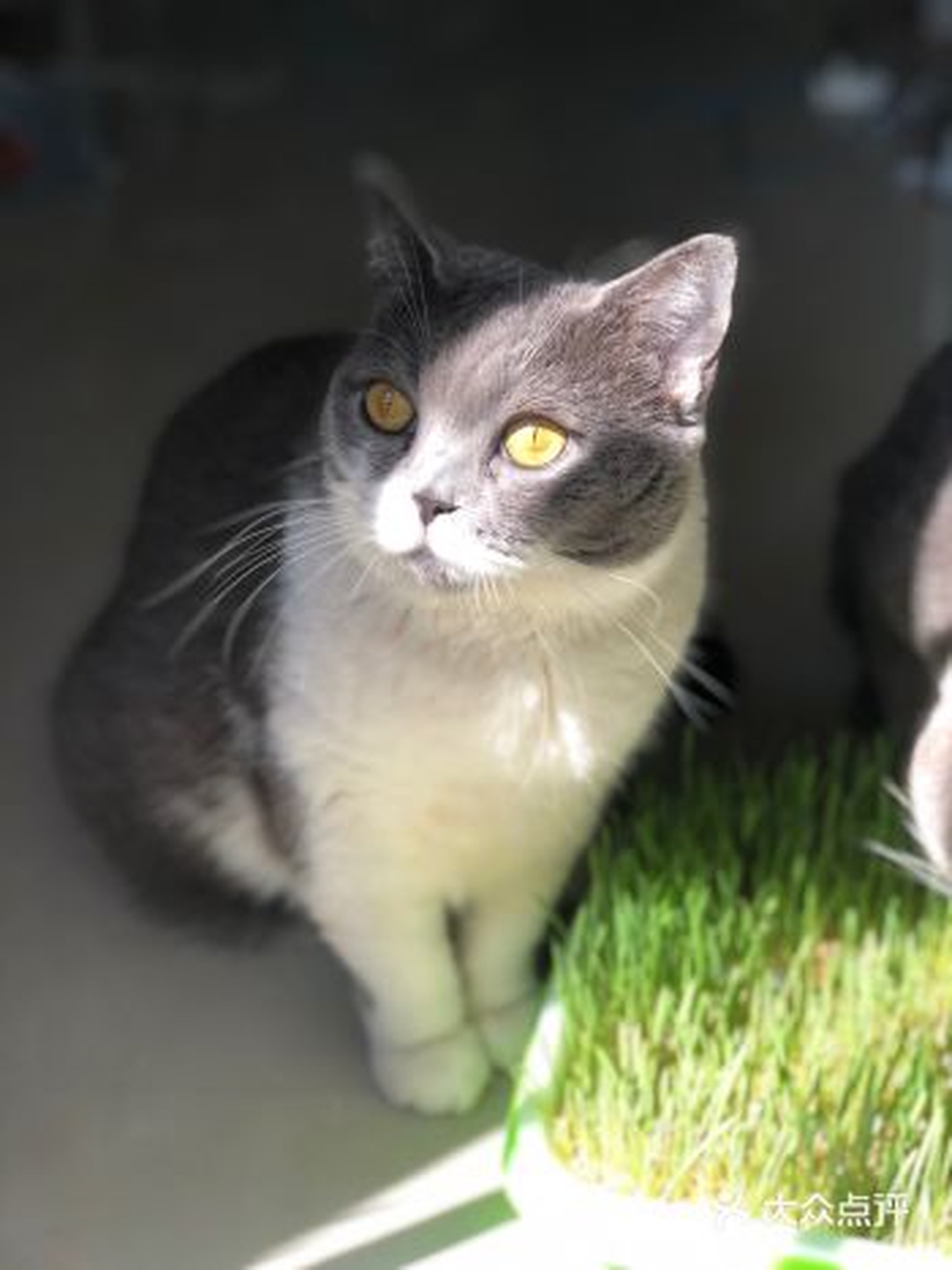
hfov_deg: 28.0
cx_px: 476
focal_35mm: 52
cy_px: 635
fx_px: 1908
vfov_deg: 36.8
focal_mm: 6
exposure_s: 1/120
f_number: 2.4
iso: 16
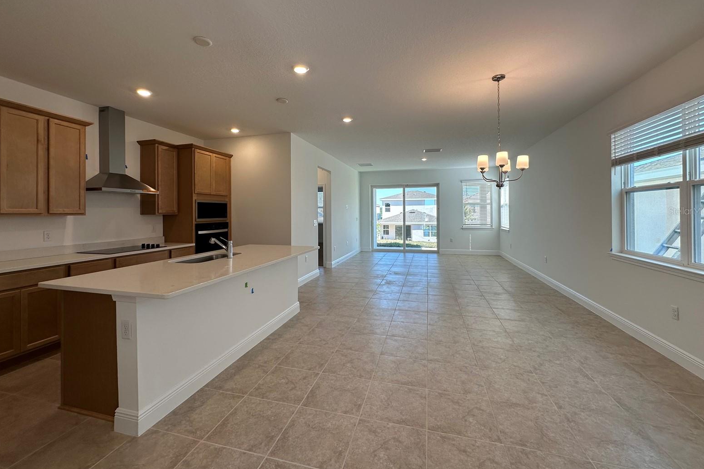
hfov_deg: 100.4
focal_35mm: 15
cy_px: 211
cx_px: 349
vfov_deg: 77.1
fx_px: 293
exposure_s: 1/126
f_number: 2.2
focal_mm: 2.22
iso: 40
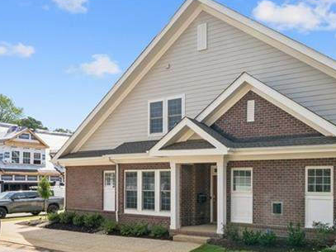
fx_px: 281
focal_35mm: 29
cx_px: 267
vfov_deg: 48.2
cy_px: 124
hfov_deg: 57.3
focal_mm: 12
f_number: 8
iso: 250
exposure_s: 1/500
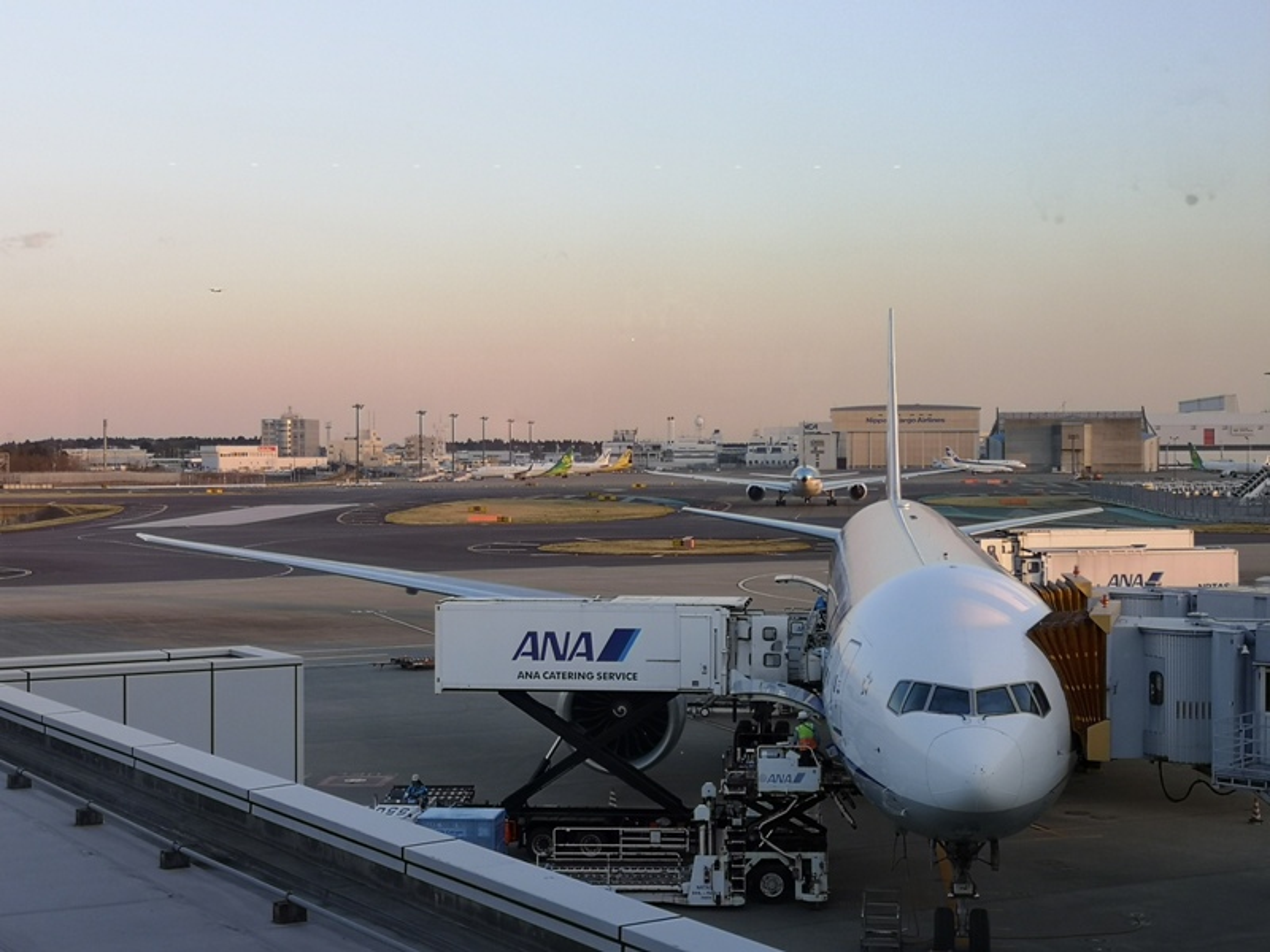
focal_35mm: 60
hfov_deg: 32.2
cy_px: 476
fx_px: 2201
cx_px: 635
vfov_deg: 24.4
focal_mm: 3.95
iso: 50
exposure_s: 1/124
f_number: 1.8
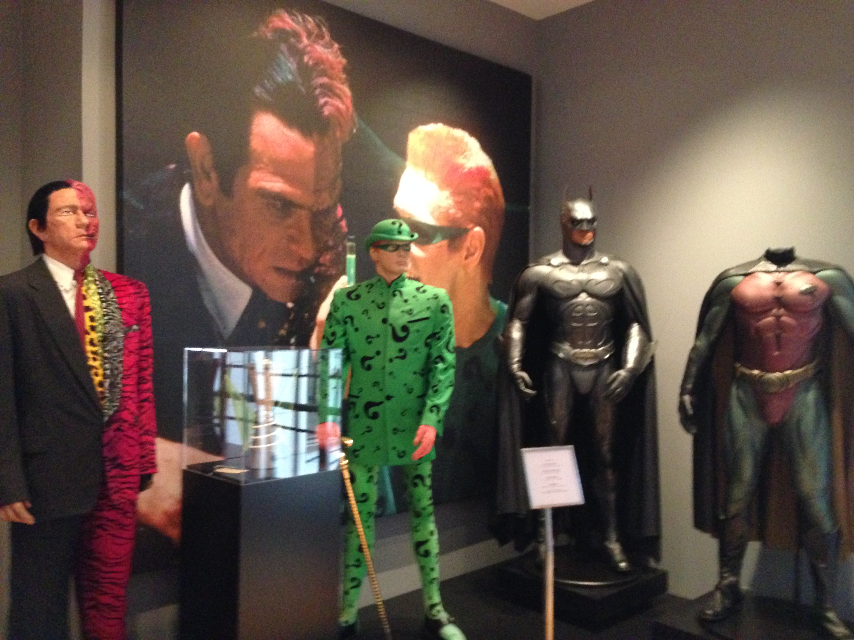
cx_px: 427
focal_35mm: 33
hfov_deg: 55.4
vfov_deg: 42.9
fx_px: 814
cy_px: 320
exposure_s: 1/15
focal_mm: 4.12
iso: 640
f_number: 2.4
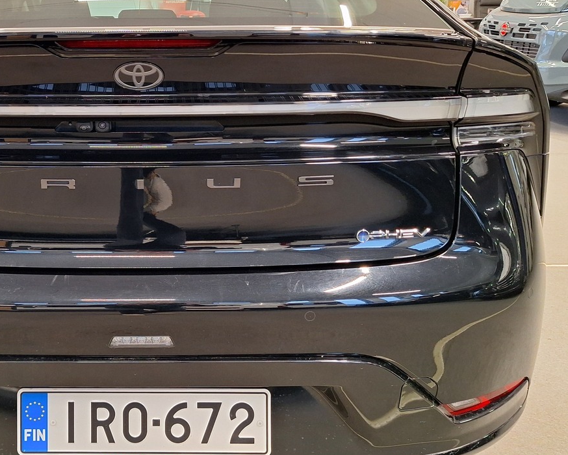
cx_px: 139
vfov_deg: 40.0
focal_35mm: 37
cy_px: 189
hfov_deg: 47.2
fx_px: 622
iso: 125
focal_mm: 5.54
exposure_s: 1/50
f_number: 1.8
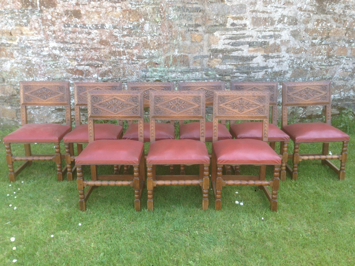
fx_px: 338
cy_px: 133
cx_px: 178
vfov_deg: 42.9
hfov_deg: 55.4
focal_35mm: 33
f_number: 2.4
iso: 64
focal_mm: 4.12
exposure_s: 1/120
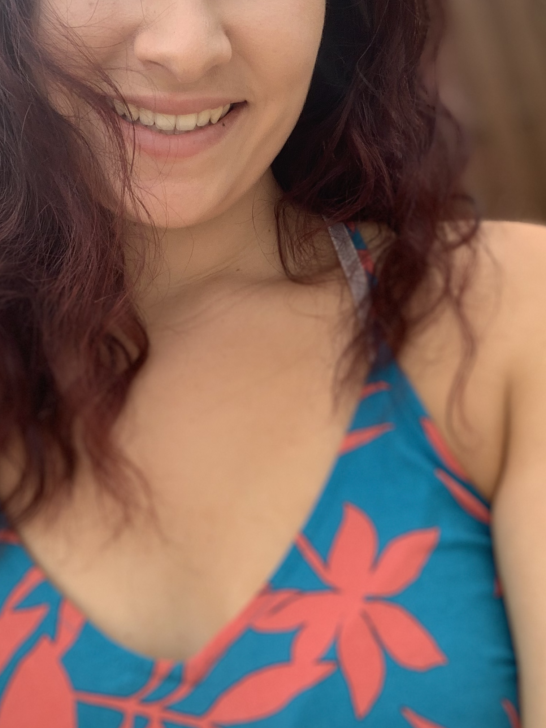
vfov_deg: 38.5
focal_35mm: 49
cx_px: 255
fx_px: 1031
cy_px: 243
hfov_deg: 29.7
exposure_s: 1/253
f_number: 2.2
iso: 16
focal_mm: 2.87
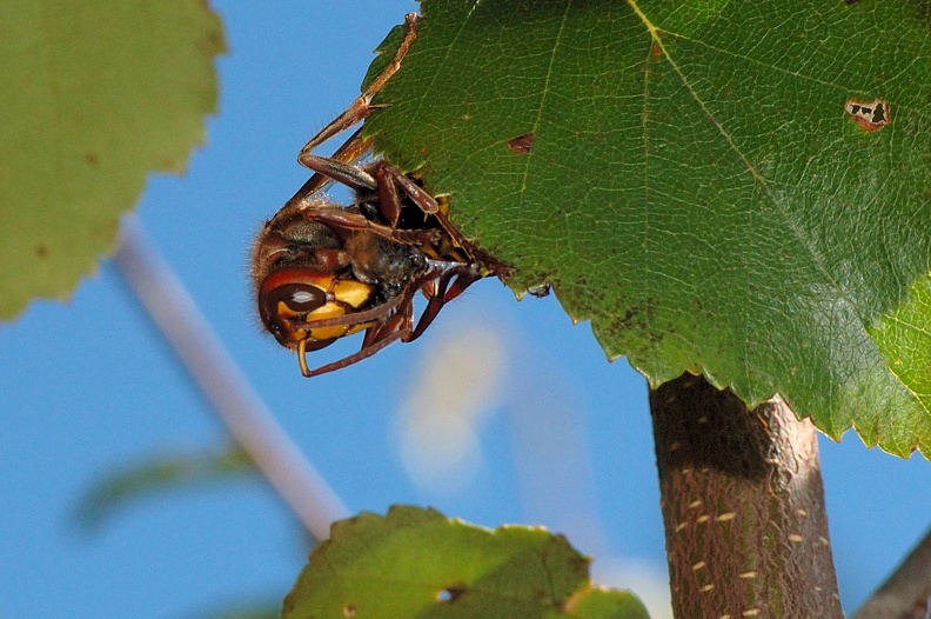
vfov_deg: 8.7
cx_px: 466
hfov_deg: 13.1
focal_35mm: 158
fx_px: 4068
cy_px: 310
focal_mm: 105
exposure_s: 1/250
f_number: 13
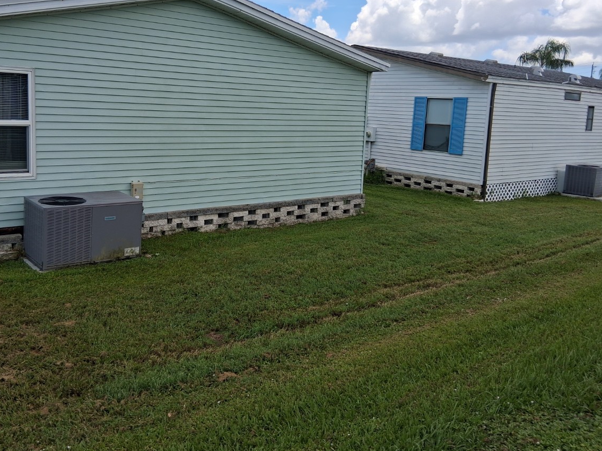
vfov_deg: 42.6
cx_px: 258
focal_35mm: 33
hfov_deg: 55.1
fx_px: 574
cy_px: 172
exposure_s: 1/796
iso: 25
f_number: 1.8
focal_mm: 3.98
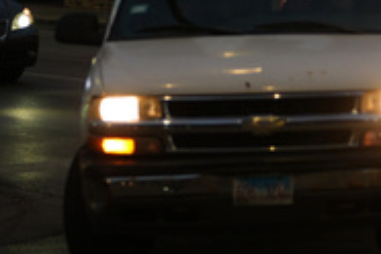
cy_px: -359
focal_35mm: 275
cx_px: 483
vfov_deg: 4.9
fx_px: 2910
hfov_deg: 7.4
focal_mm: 50
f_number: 1.2
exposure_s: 1/320
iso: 125
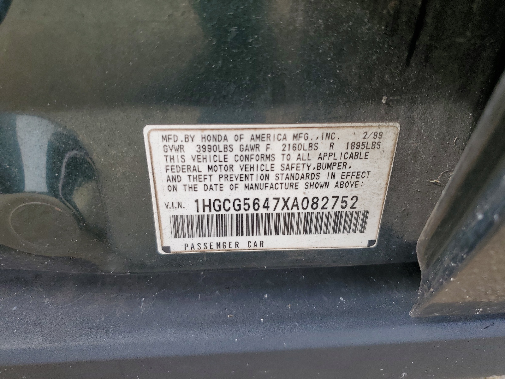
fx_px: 379
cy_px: 190
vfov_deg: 53.1
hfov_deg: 67.3
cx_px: 252
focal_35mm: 26
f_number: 1.5
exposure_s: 1/556
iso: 50
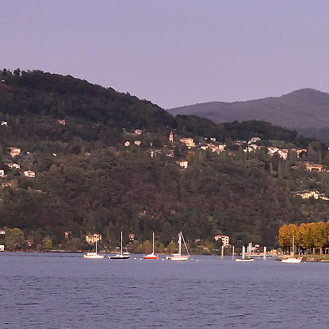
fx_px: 2022
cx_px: 830
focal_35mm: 188
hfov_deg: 8.4
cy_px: 195
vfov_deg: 9.3
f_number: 8
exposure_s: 1/320
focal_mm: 28
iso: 800
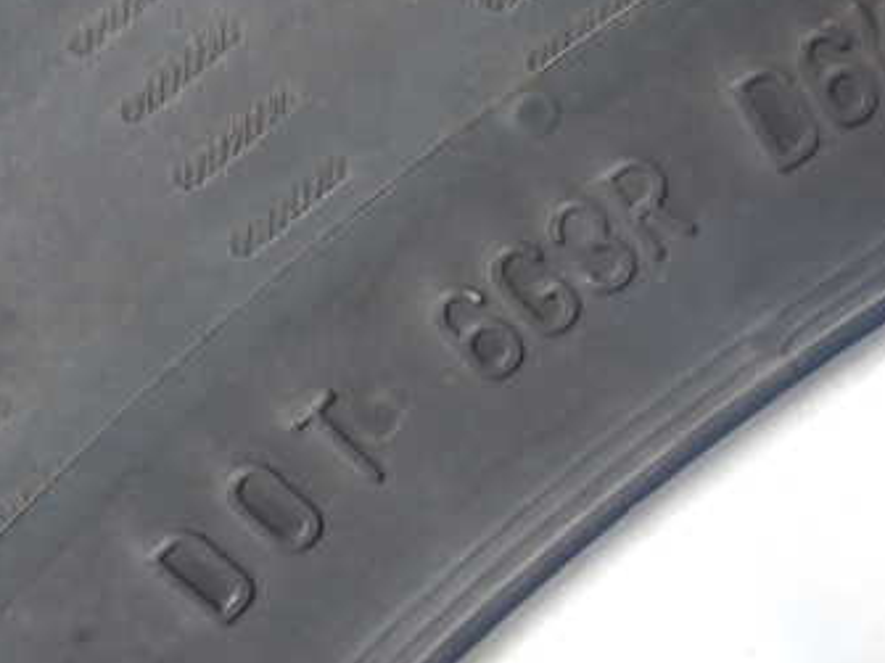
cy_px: 137
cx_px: 724
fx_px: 1968
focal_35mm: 77
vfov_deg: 19.0
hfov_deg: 24.9
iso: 200
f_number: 2.9
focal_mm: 7.86
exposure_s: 1/80
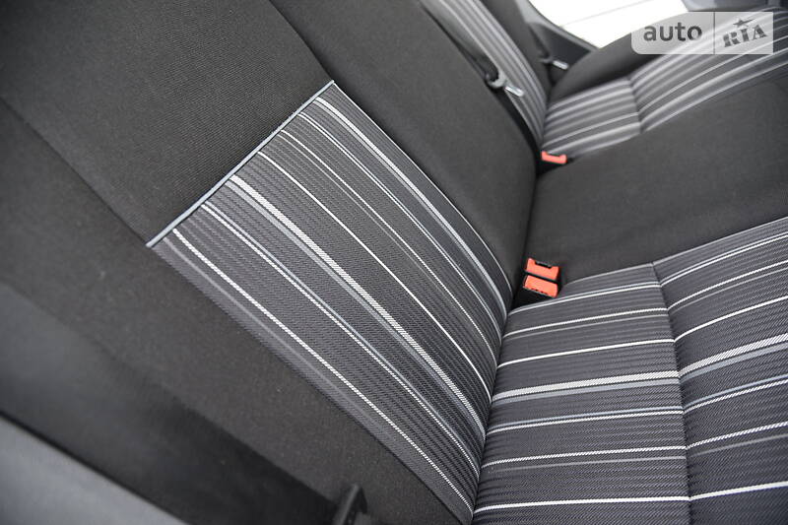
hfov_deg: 73.8
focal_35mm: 24
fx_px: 525
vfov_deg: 53.1
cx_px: 394
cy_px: 262
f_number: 4
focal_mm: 24
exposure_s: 1/60
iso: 400
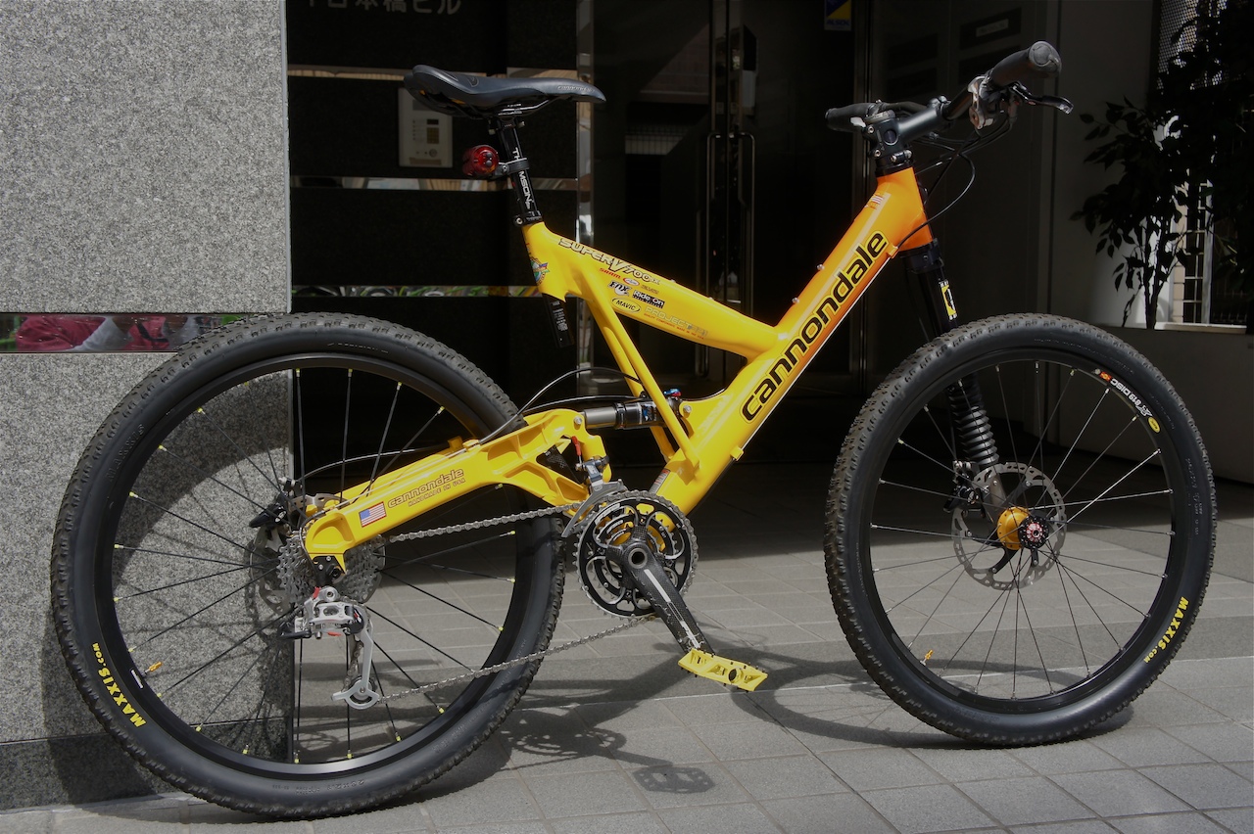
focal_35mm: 44
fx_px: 1514
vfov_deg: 30.8
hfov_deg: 45.0
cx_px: 627
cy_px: 417
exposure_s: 1/160
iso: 200
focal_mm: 29
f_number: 8
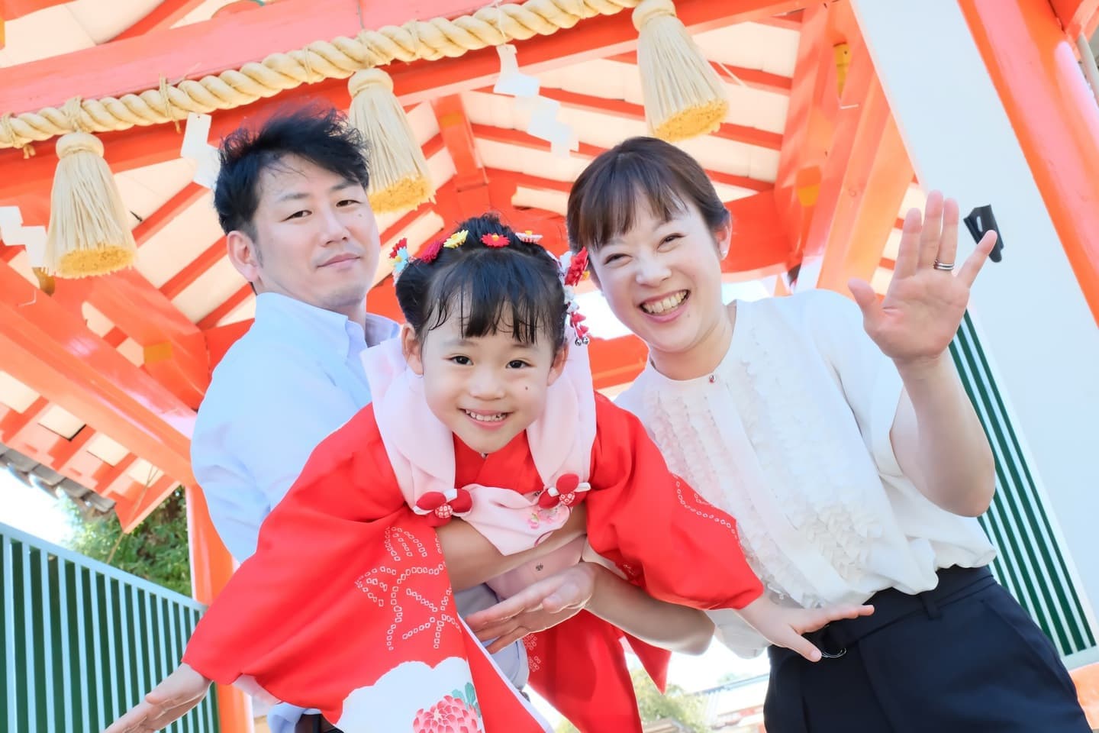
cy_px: 366
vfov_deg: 36.9
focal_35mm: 36
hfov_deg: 53.1
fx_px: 1099
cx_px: 550
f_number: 8
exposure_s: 1/160
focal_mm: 24
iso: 1600
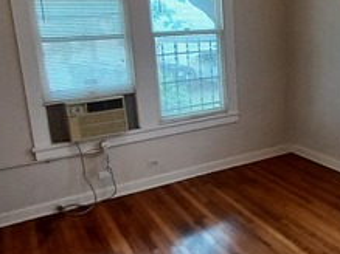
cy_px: 98
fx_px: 373
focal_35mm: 38
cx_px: 273
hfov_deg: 46.4
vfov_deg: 37.5
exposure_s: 1/60
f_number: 2.2
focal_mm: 1.42
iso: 100
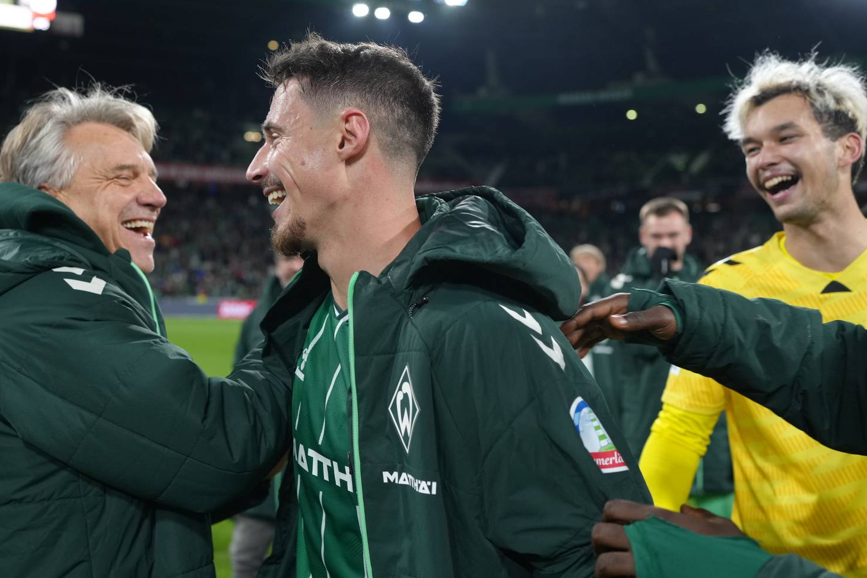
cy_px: 231
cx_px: 316
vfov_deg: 29.2
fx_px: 1108
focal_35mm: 46
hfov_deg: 42.4
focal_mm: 35
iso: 1000
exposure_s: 1/800
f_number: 2.8
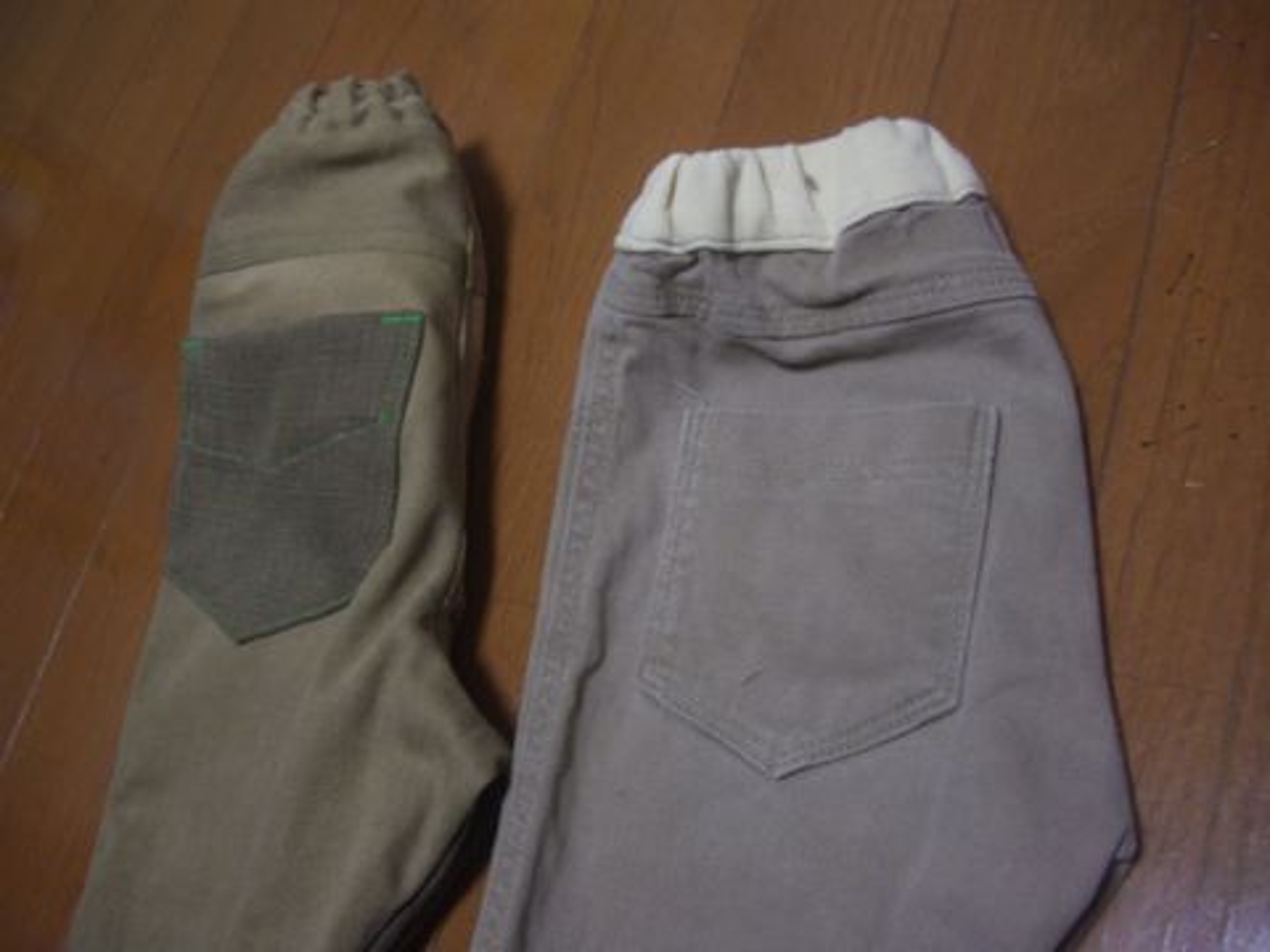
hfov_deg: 49.0
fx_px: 1394
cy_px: 476
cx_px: 635
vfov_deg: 37.7
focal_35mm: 38
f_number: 2.8
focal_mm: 7.9
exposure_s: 1/13
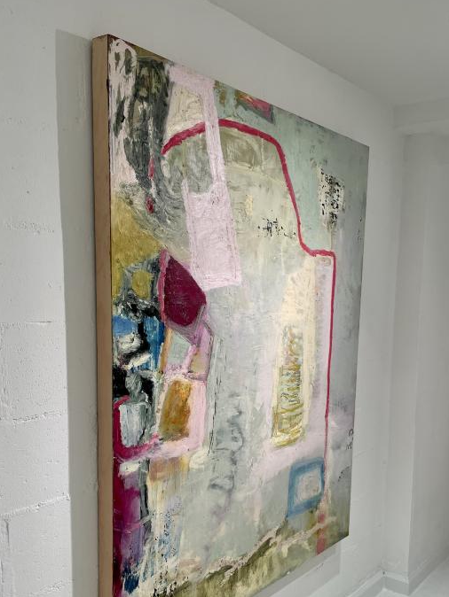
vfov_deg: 50.8
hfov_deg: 39.4
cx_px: 280
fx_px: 622
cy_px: 374
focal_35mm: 36
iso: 64
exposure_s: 1/120
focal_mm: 4.2
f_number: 1.6
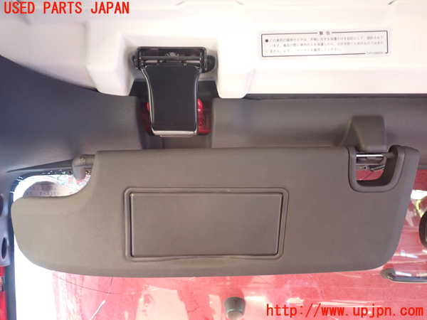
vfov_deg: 46.8
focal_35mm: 30
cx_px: 214
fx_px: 370
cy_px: 160
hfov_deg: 60.0
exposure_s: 1/30
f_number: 2.3
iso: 320
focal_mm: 5.4
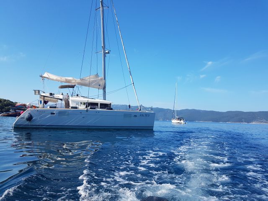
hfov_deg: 67.3
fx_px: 201
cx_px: 134
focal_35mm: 26
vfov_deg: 53.1
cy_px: 100
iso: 40
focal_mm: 4.2
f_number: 1.7
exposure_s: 1/1836
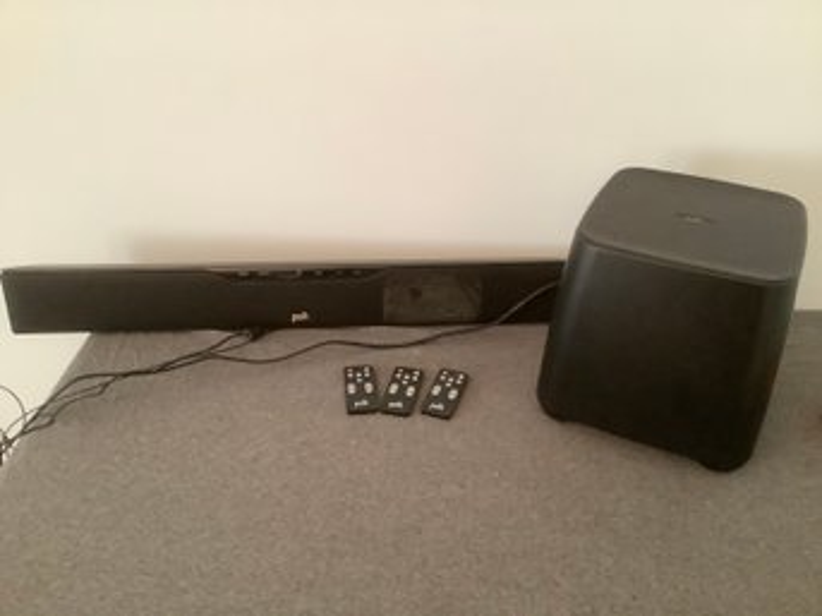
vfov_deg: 45.4
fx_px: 736
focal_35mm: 31
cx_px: 411
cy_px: 308
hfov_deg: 58.4
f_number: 2.4
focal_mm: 3.3
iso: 250
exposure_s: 1/40
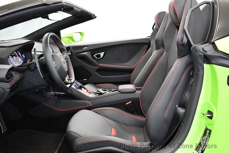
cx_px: 114
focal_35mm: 36
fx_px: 229
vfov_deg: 37.0
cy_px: 76
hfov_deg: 53.1
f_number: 3.5
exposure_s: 1/125
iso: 2800
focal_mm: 18
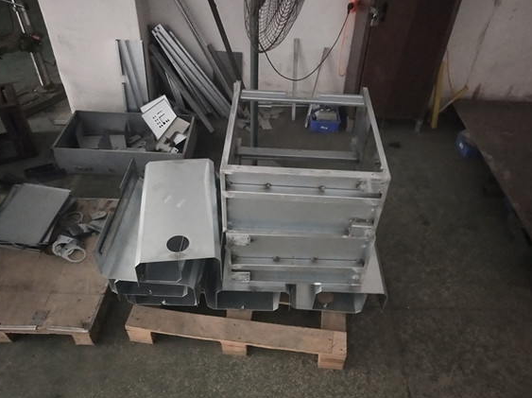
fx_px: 491
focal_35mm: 32
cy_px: 204
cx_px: 269
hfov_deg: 56.9
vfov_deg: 44.1
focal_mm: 3.95
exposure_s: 1/16.7
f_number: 1.8
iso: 1120
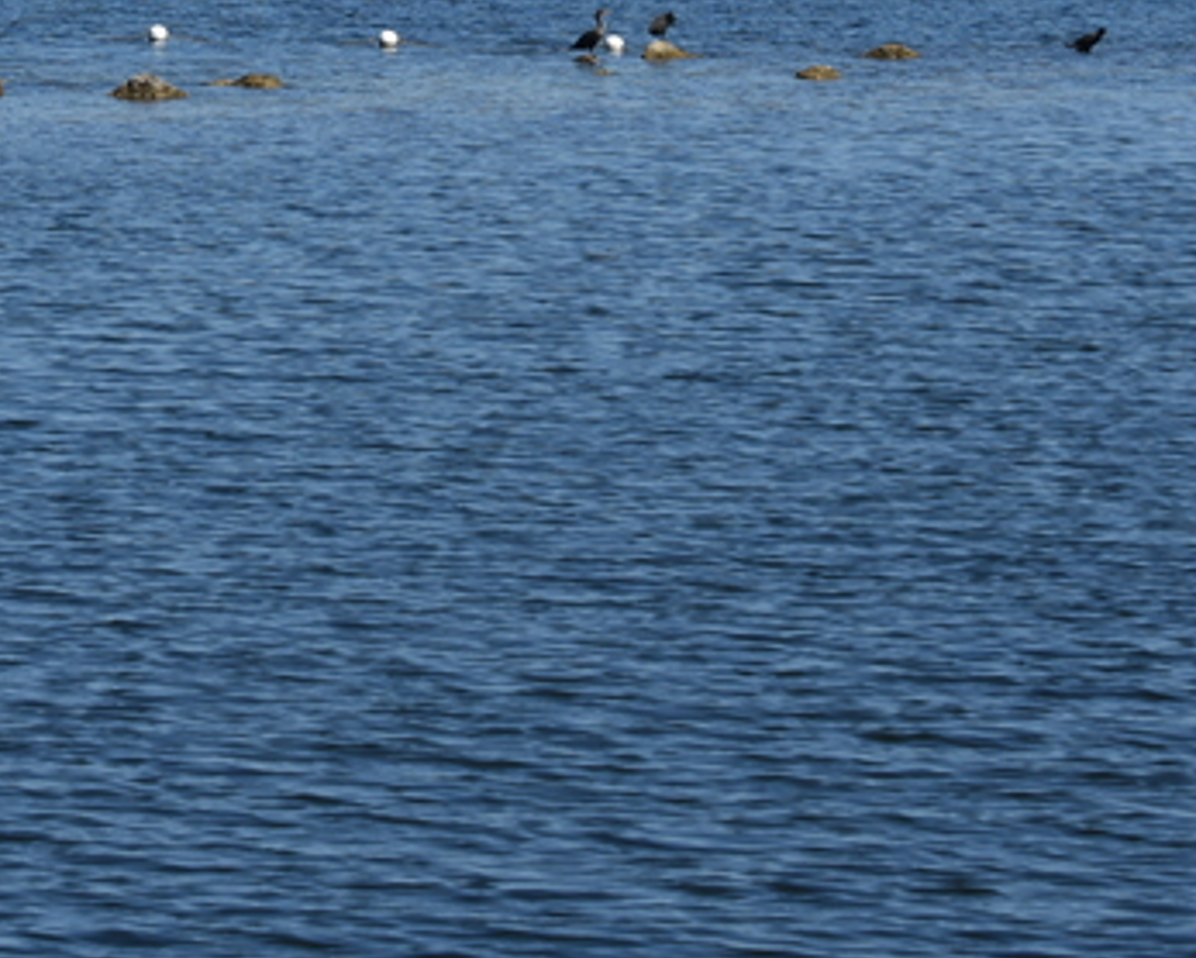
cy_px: -165
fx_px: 8819
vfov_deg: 6.2
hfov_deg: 7.8
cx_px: 410
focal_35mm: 249
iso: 100
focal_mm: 72
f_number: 10
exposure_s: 1/400
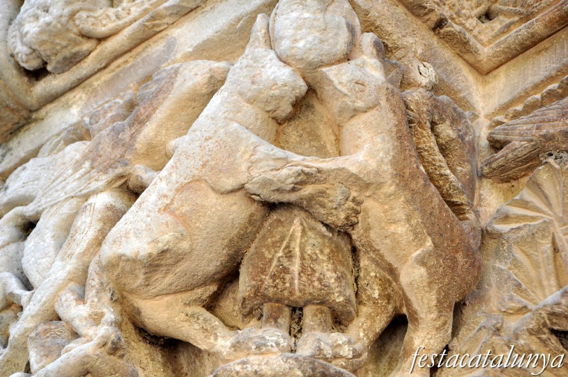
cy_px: 188
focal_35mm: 158
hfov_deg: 13.1
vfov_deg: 8.7
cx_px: 284
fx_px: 2482
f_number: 7.1
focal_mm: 105
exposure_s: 1/200
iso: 500
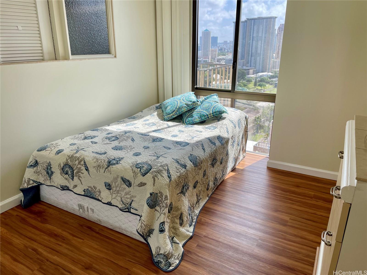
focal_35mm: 26
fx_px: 276
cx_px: 184
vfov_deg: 53.1
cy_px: 138
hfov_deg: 67.3
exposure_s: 1/716
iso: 32
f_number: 1.6
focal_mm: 4.2
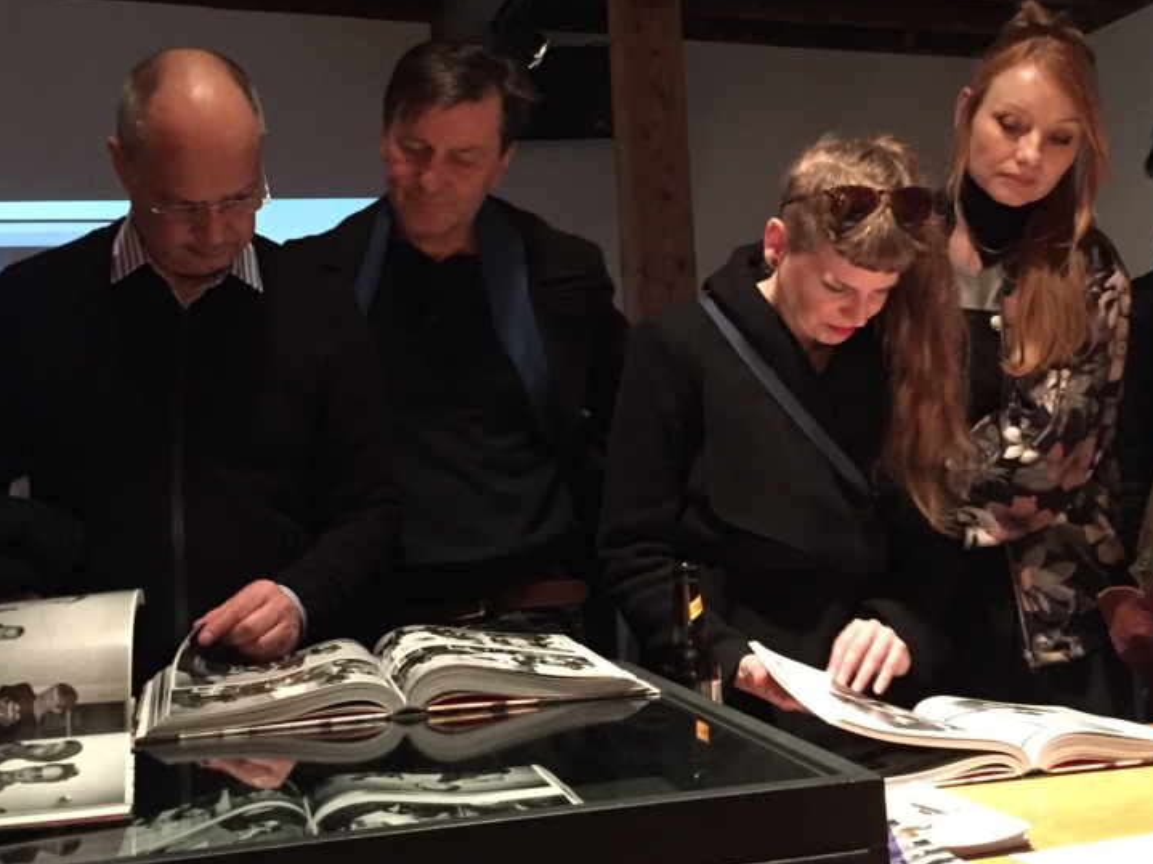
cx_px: 601
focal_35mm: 46
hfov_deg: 41.2
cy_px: 347
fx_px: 1532
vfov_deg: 31.4
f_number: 2.2
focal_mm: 4.15
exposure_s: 1/17
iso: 500
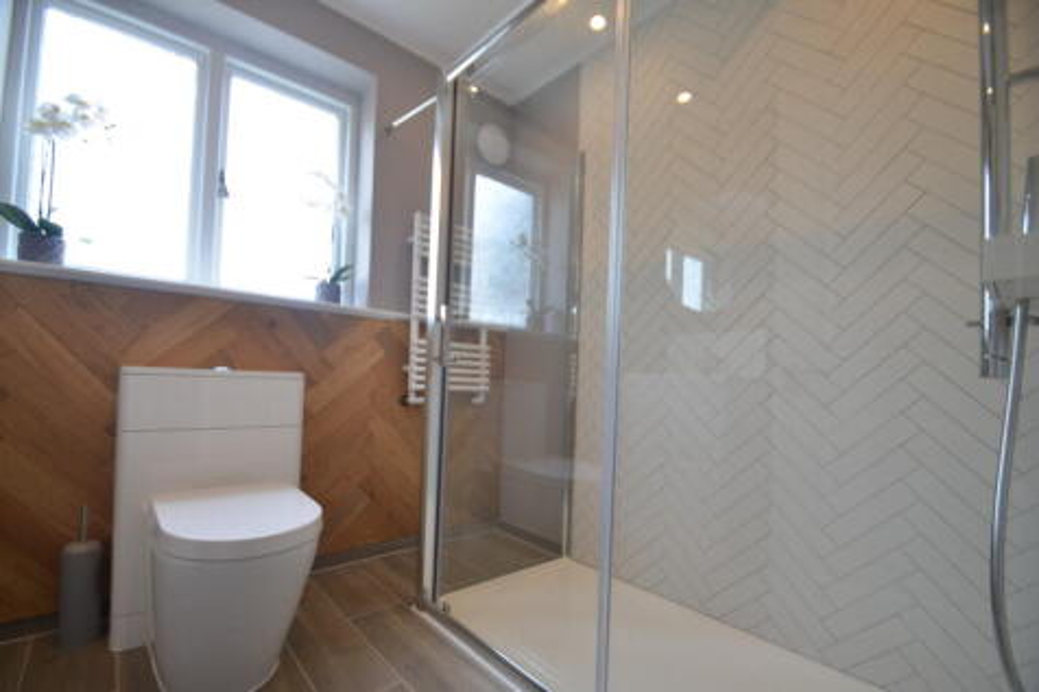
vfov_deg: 77.3
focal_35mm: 15
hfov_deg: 100.4
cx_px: 520
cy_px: 346
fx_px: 433
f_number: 3.5
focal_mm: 10
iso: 100
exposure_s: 1/45
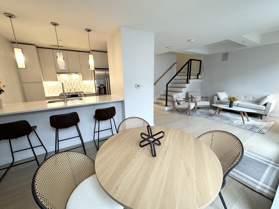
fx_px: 113
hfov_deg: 102.1
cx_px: 140
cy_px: 104
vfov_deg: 85.7
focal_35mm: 14
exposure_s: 1/60
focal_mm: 2.22
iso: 250
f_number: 2.2
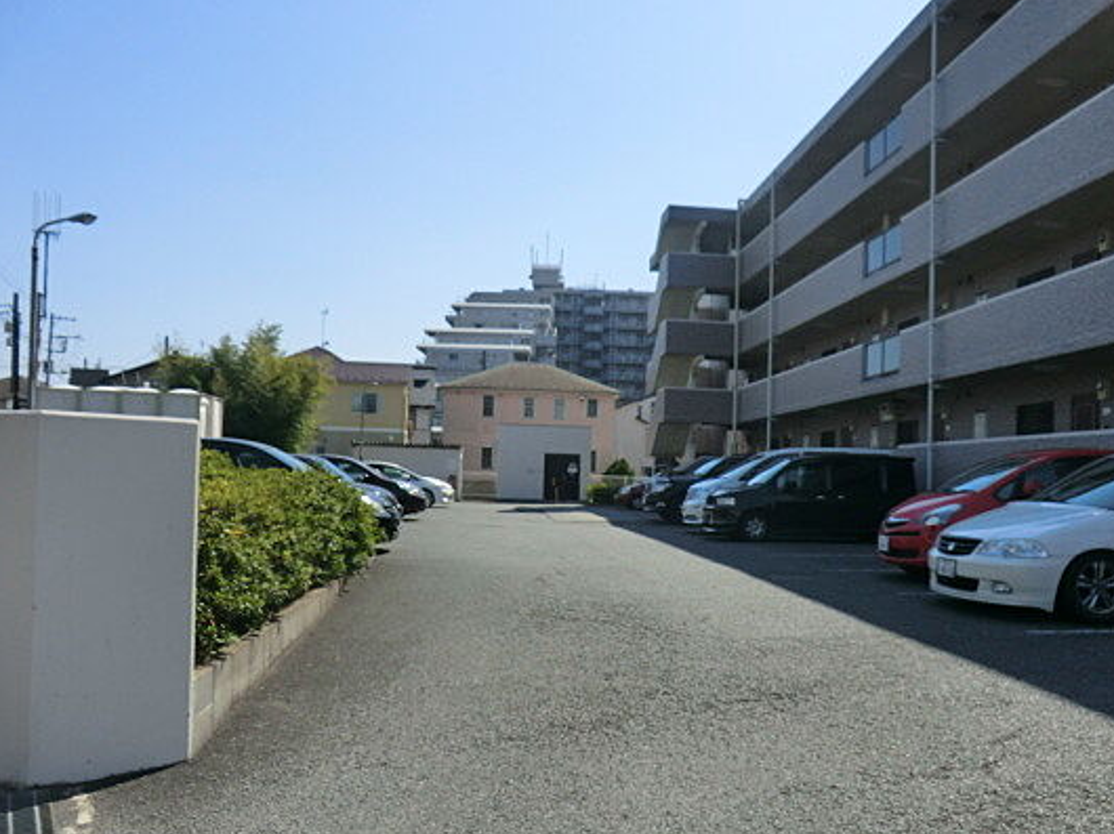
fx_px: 933
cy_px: 454
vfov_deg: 48.1
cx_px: 620
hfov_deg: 61.5
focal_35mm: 29
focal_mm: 4.3
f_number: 7.5
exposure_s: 1/250
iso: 80
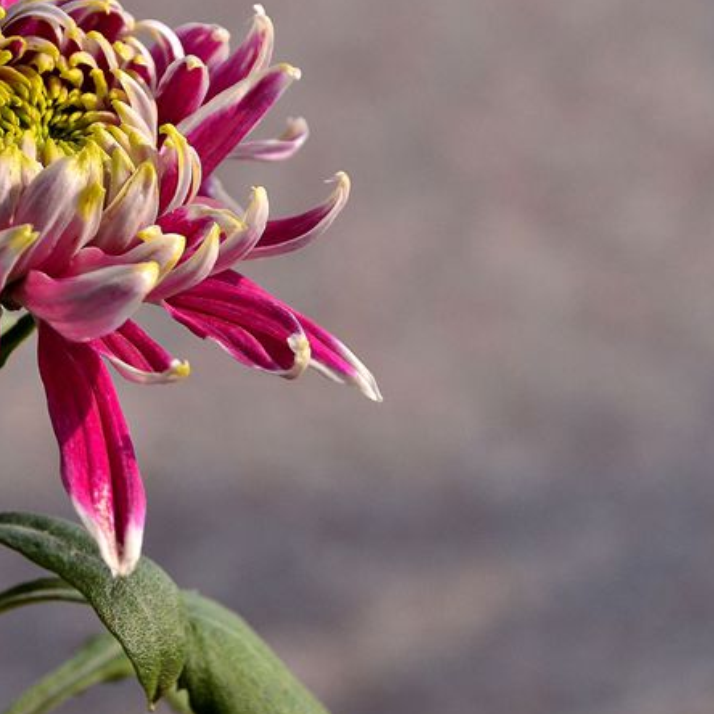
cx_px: 261
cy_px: 240
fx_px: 9030
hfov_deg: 4.5
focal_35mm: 387
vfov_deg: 4.5
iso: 400
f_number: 8
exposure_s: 1/640
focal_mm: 135
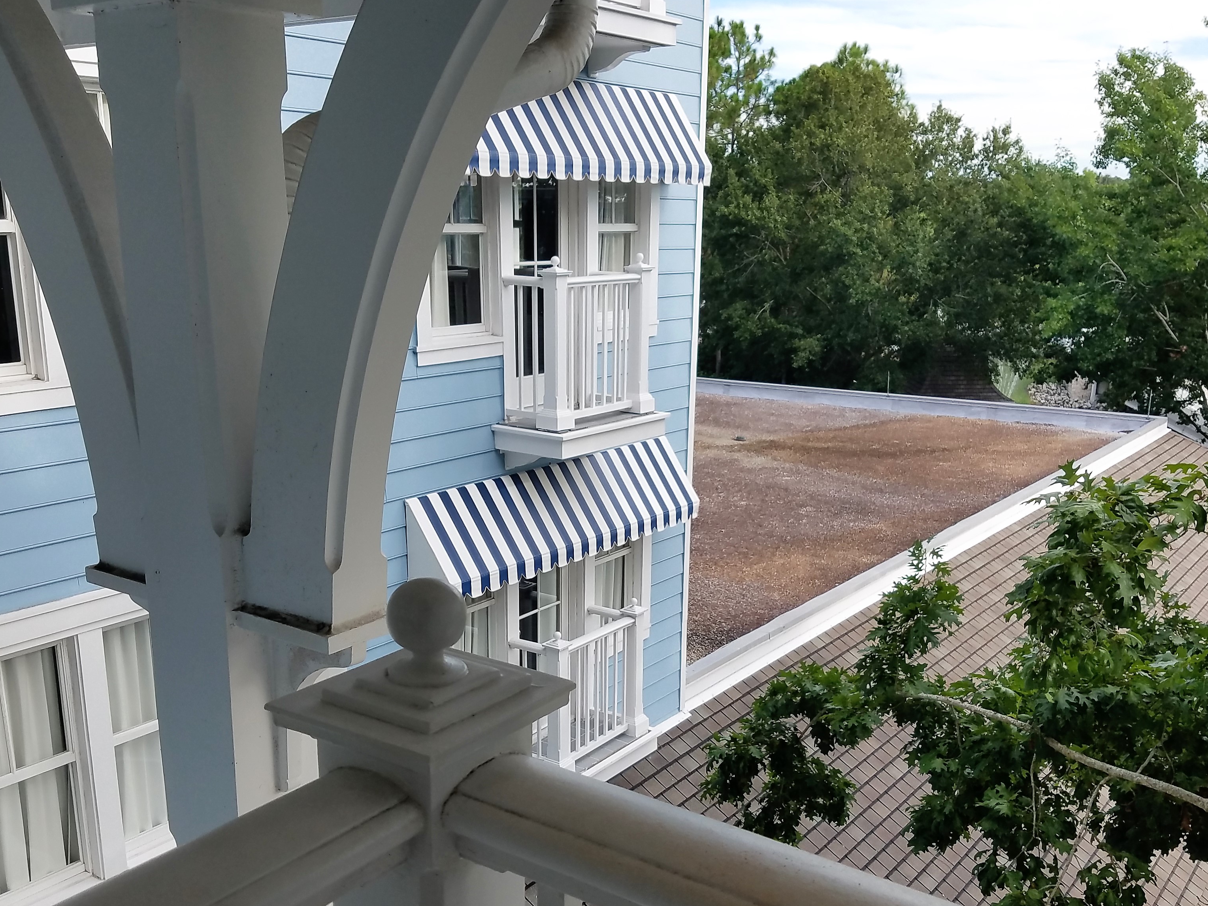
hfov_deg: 54.0
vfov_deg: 41.4
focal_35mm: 34
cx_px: 602
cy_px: 584
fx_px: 1187
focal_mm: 4.2
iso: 50
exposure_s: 1/812
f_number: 1.7
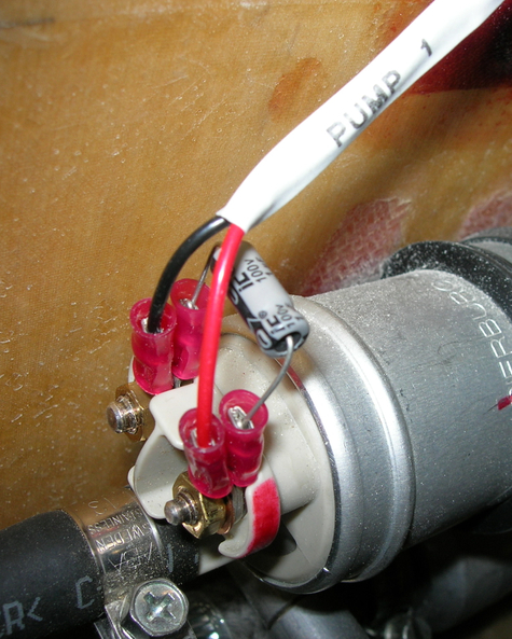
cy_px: 317
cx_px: 364
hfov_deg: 29.9
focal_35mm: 50
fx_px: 946
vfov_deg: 37.3
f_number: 4.8
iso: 64
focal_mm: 7.8
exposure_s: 1/60.1
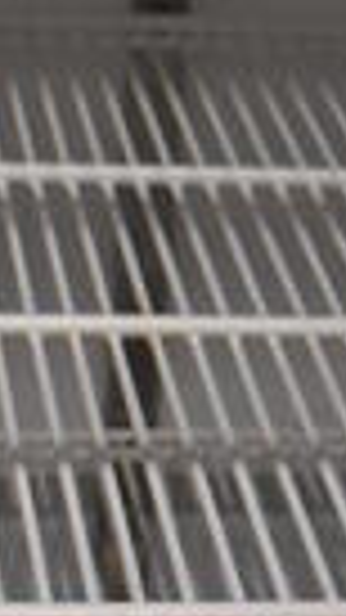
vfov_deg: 10.8
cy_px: -398
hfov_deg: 6.3
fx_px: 3085
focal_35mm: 189
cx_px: 598
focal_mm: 18
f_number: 3.5
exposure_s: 1/125
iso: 2000
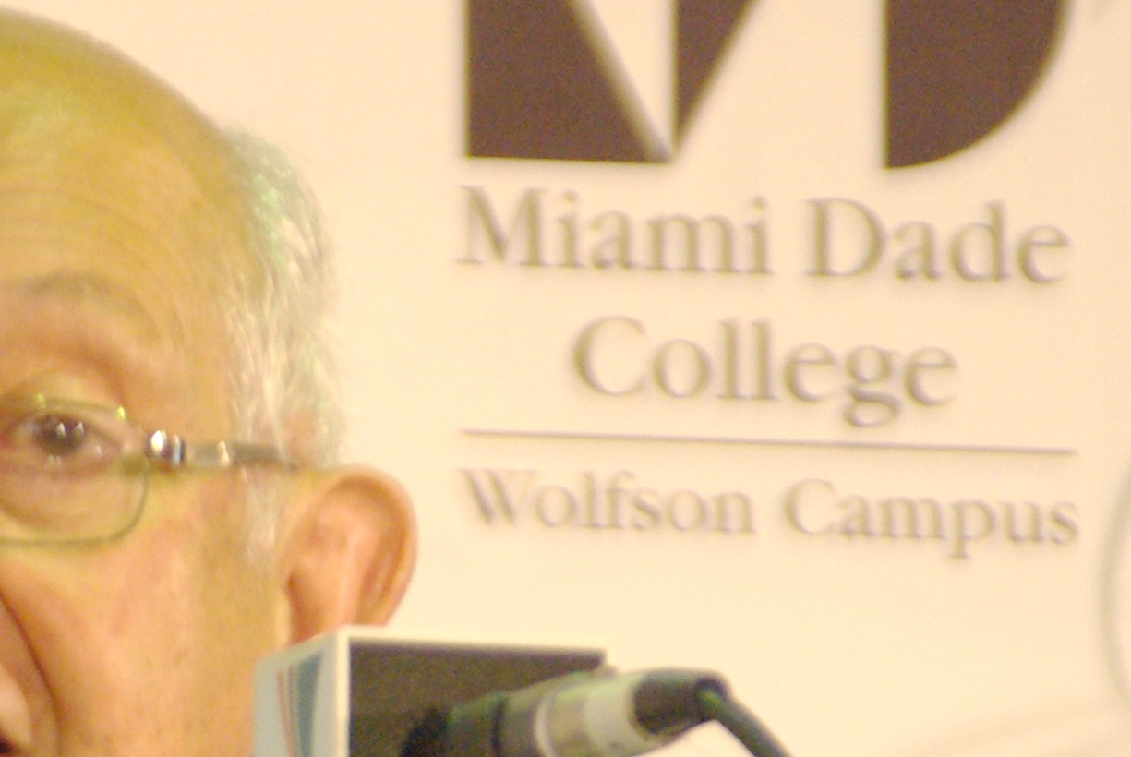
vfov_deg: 1.9
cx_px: -324
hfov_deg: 2.9
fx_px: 22364
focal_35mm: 711
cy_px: 869
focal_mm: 150
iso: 1100
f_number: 5.6
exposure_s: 1/8
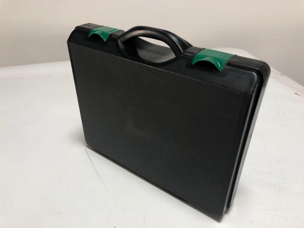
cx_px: 152
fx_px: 246
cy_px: 114
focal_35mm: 28
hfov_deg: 63.4
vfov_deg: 49.7
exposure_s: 1/92
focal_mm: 3.99
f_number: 1.8
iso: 40
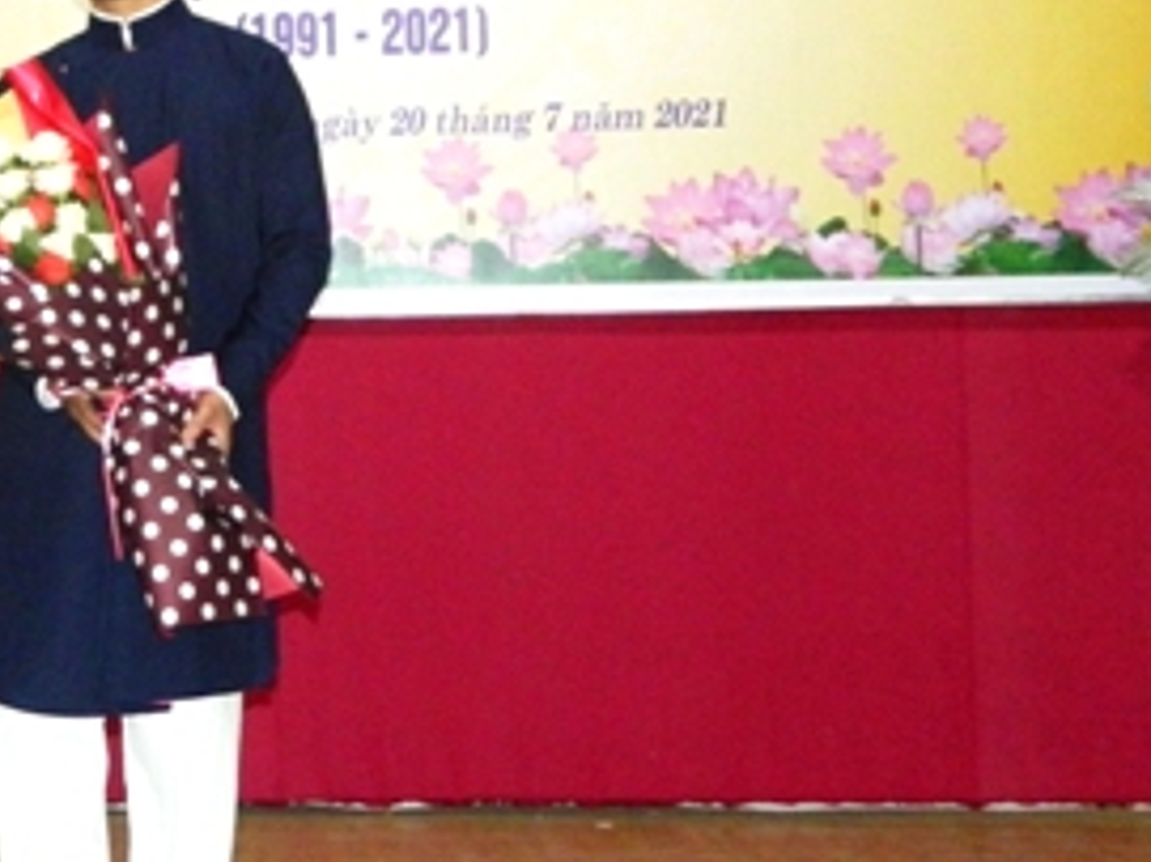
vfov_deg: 15.2
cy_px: 259
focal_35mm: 97
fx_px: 3224
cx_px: -140
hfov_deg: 19.3
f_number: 3.5
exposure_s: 1/40
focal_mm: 7.3
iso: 320
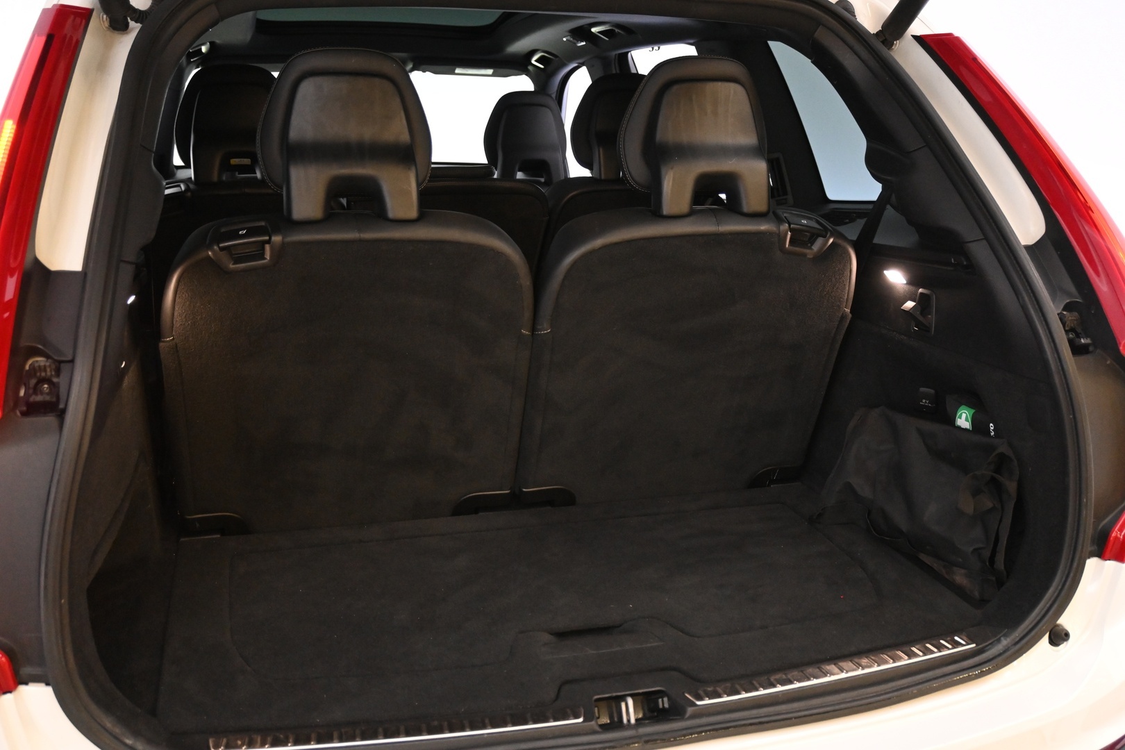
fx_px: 1055
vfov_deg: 39.1
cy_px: 375
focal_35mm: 34
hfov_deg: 56.1
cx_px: 562
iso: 2800
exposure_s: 1/40
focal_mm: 22.5
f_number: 4
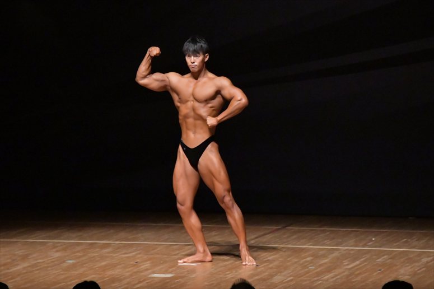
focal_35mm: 240
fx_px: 2892
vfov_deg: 5.7
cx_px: 217
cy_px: 144
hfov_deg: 8.6
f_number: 5.6
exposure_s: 1/400
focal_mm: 160
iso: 12800
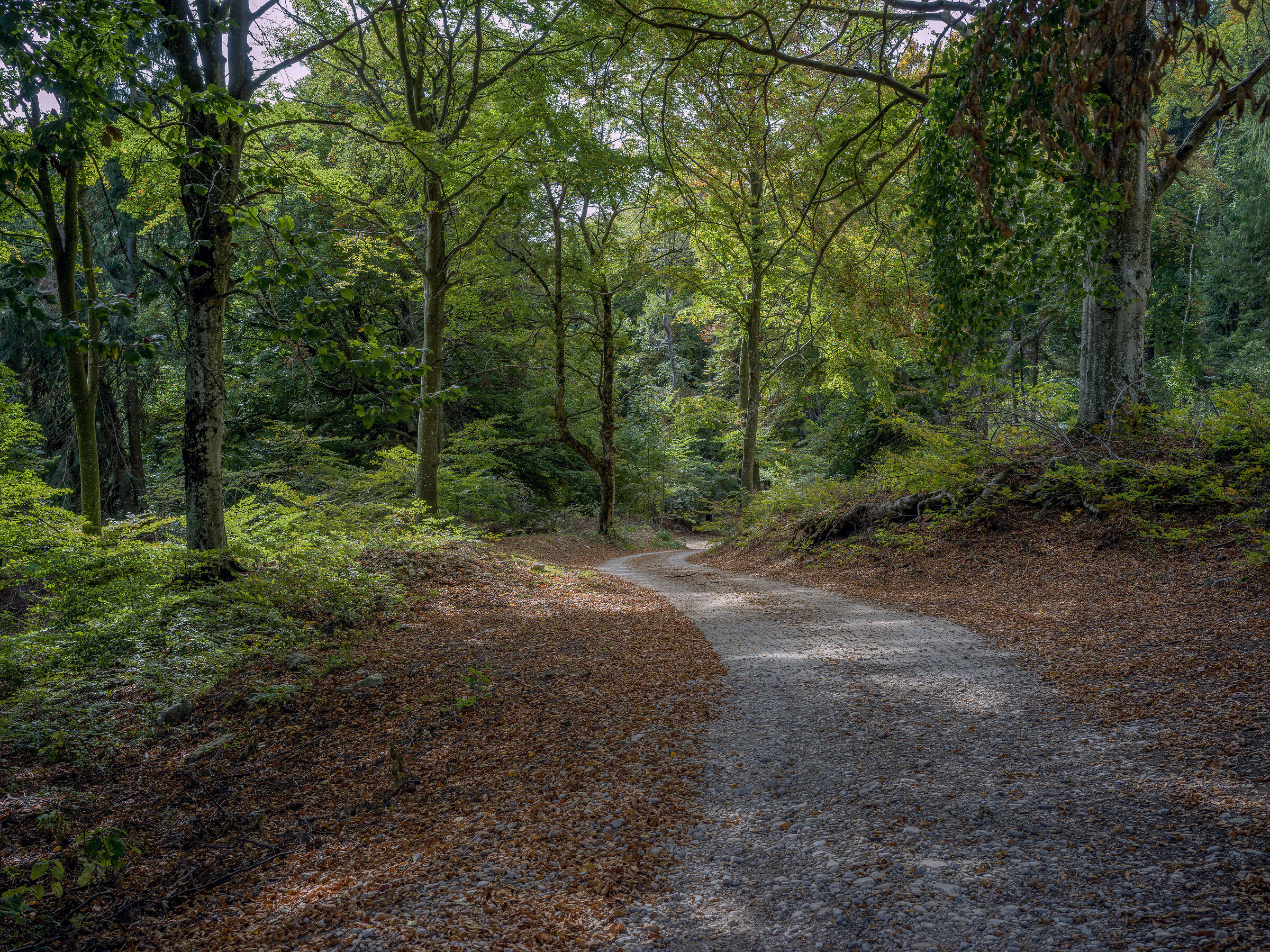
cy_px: 476
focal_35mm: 35
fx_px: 1284
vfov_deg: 40.7
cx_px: 635
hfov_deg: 52.6
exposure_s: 1/160
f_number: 8
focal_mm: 45
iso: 400
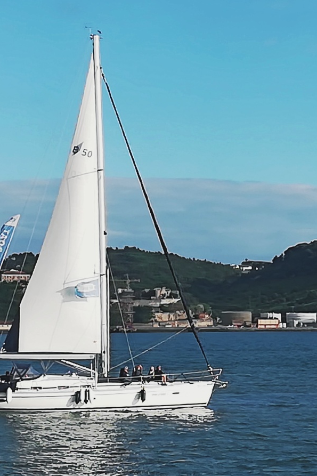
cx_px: 215
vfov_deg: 15.0
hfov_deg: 10.0
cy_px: 239
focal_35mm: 137
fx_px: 1810
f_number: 2.2
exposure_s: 1/1111
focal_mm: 3.83
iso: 50
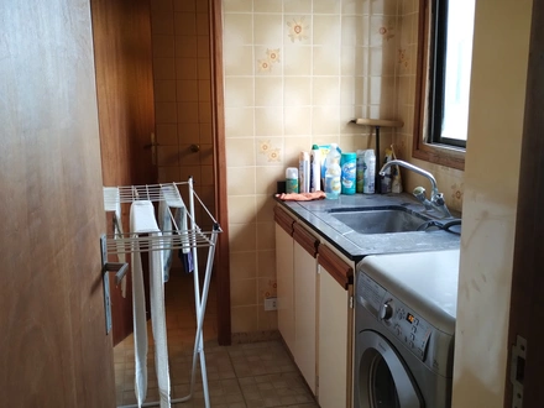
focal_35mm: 28
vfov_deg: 49.7
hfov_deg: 63.4
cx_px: 272
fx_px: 440
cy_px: 204
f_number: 1.8
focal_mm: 4.27
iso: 528
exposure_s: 1/33
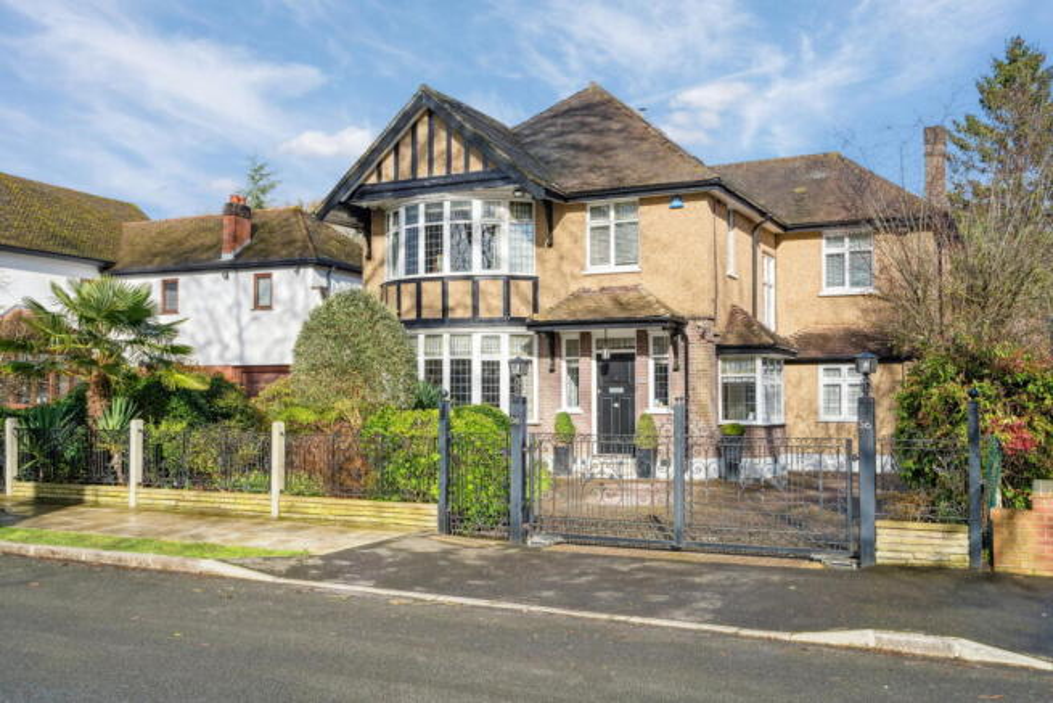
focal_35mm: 35
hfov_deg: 54.4
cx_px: 526
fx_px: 1024
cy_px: 352
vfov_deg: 37.9
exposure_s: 1/500
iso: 640
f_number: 11
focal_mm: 35
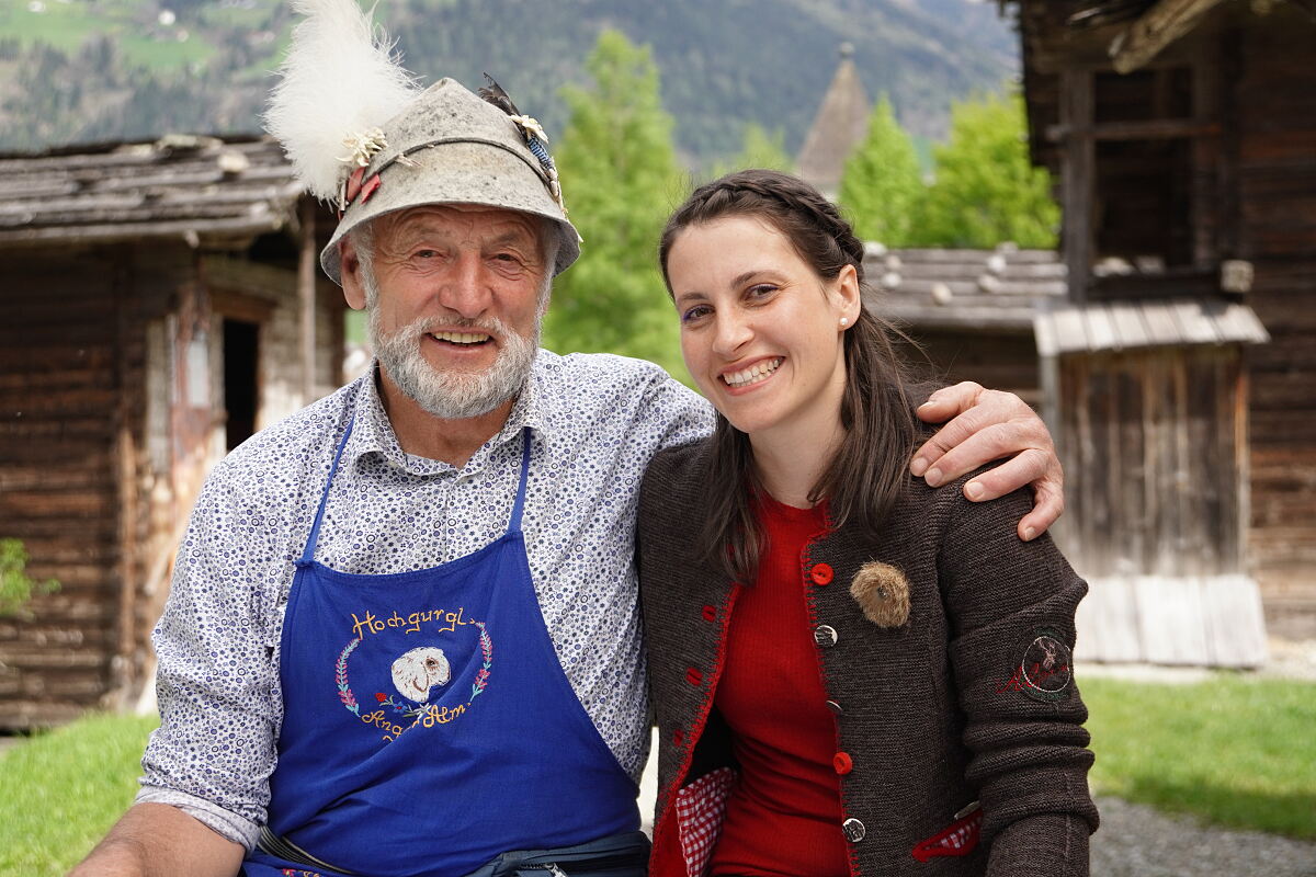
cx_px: 658
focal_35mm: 50
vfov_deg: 27.3
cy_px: 438
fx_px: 1809
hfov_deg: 40.0
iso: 400
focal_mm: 33
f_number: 2.8
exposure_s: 1/500
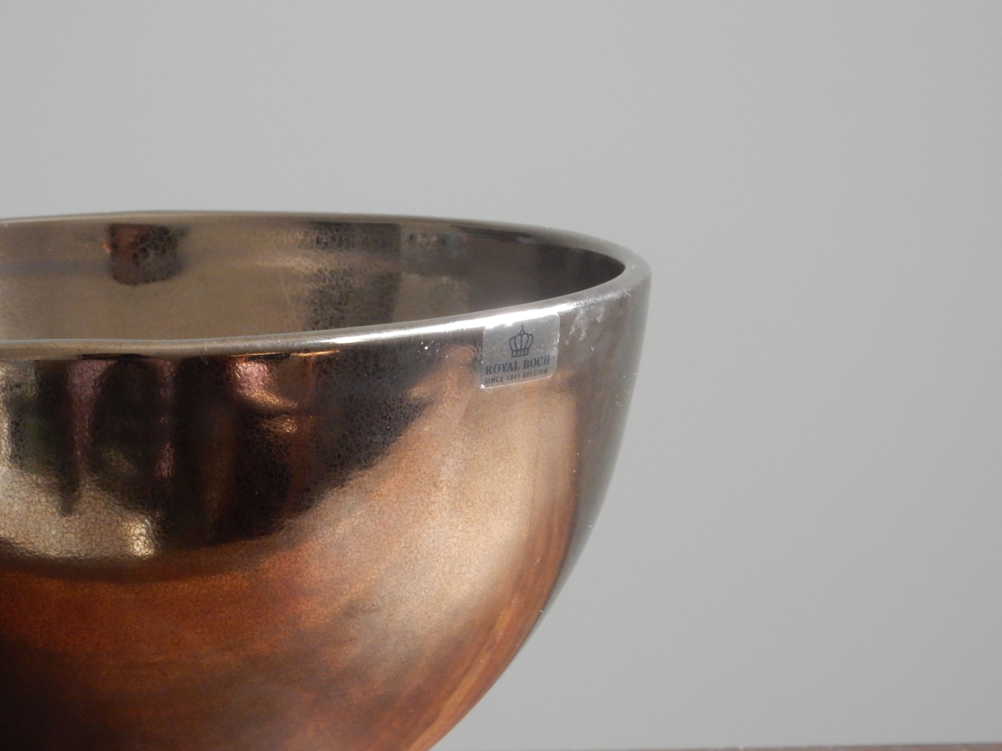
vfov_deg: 7.7
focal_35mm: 193
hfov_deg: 10.2
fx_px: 5587
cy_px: 376
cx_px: 501
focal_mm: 34.5
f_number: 6.3
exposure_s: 1/13
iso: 400
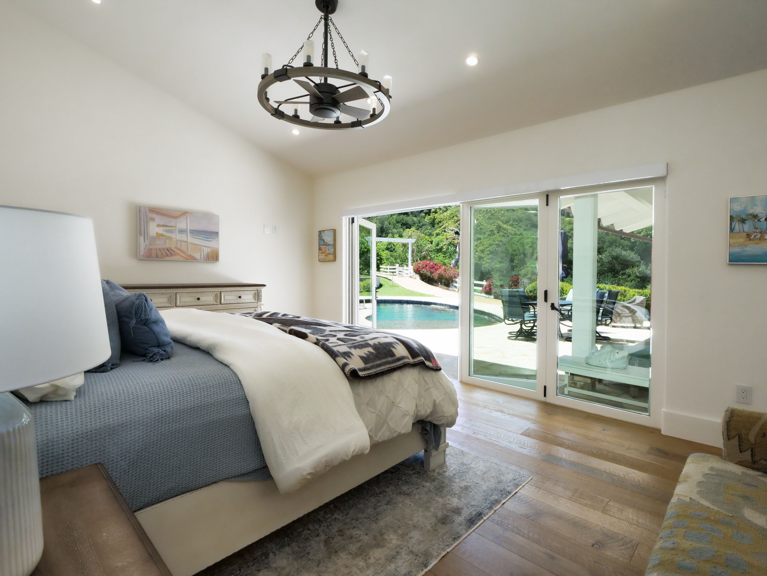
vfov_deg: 71.6
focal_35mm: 18
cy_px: 288
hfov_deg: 87.7
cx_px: 384
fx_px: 399
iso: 2500
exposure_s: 1/320
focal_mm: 9
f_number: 7.1
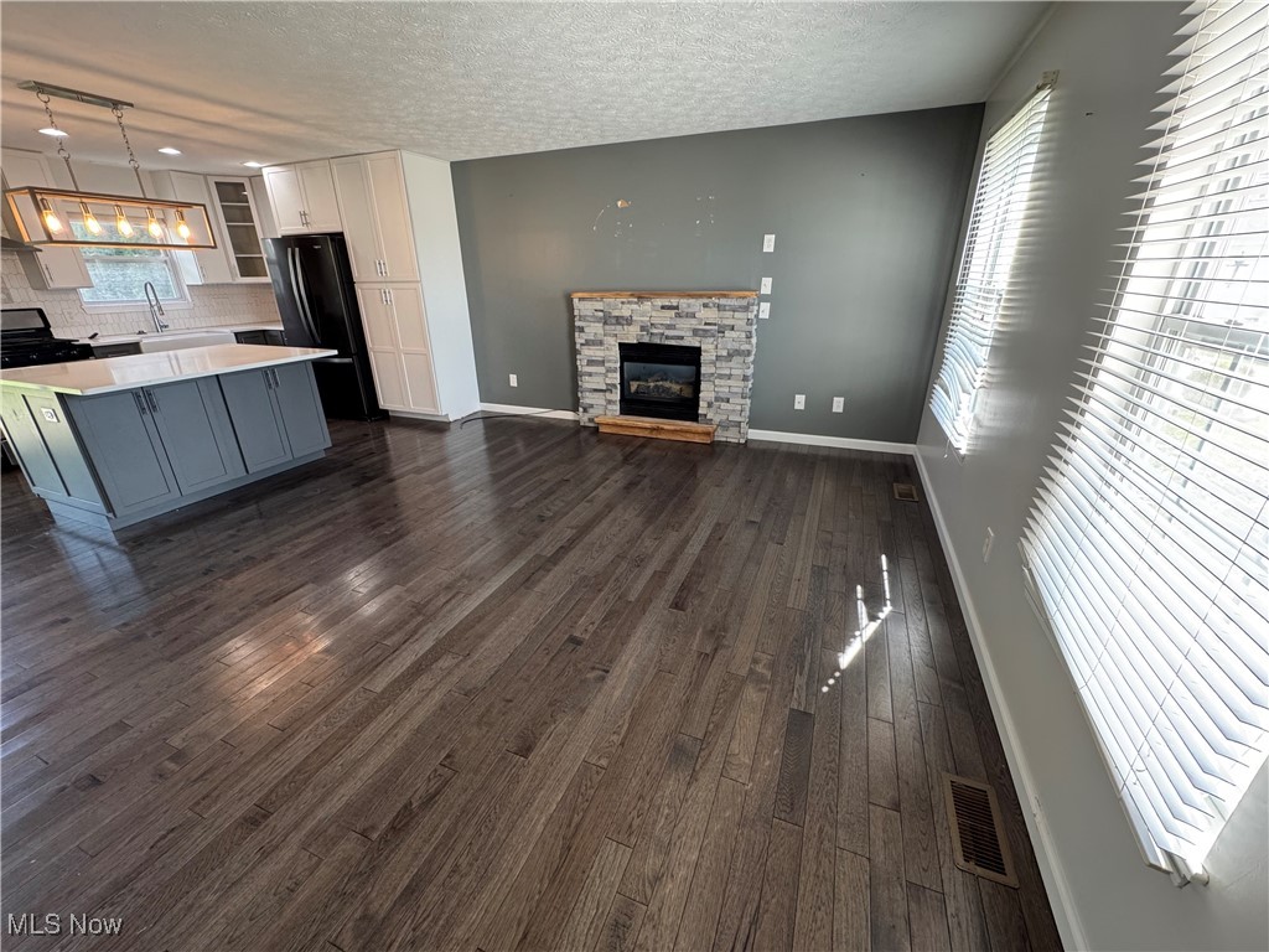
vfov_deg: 85.7
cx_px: 634
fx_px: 513
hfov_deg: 102.1
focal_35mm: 14
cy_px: 476
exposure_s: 1/120
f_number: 2.2
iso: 250
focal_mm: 2.22
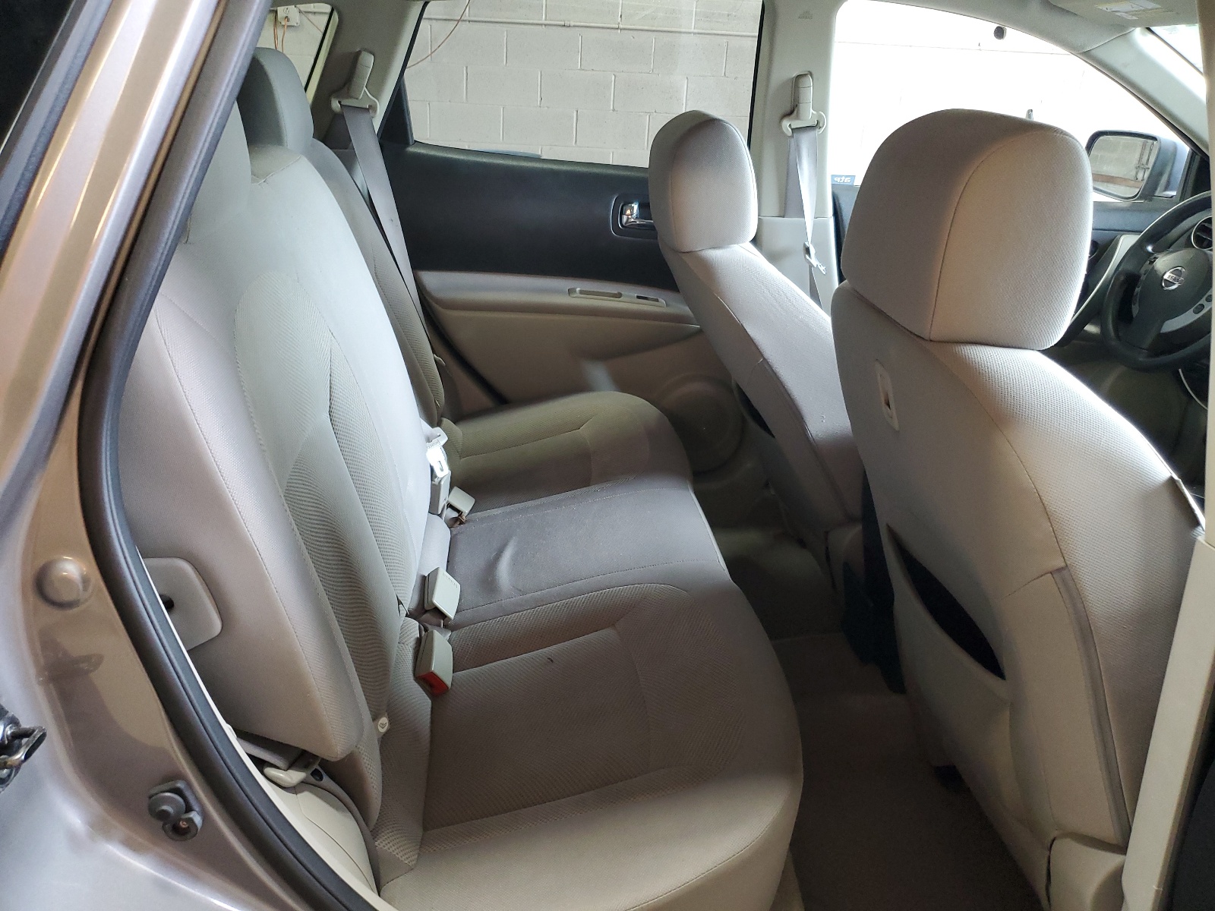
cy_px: 456
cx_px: 608
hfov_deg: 67.3
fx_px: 913
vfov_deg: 53.1
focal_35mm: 26
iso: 185
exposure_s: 1/60.2
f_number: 1.5
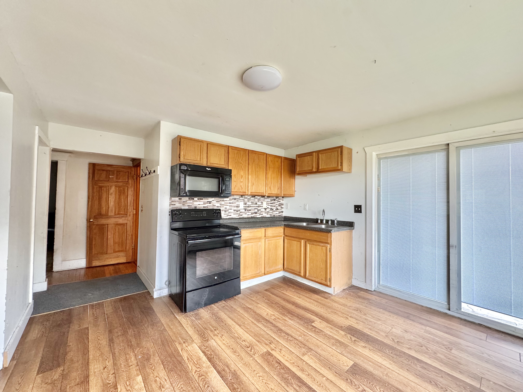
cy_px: 196
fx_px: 212
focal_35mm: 14
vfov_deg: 85.7
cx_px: 262
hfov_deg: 102.1
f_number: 2.2
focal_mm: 2.22
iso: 320
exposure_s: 1/86
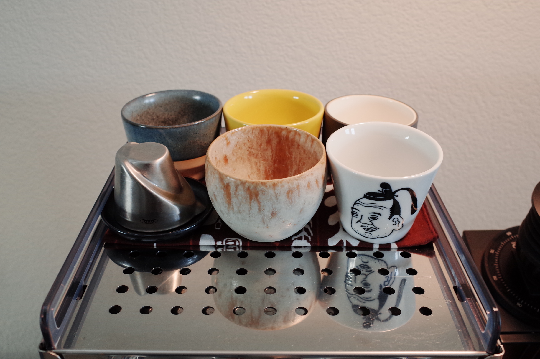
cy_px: 180
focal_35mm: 35
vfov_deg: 37.8
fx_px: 525
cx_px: 270
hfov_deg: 54.5
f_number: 3.5
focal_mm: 18.3
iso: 400
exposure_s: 1/50
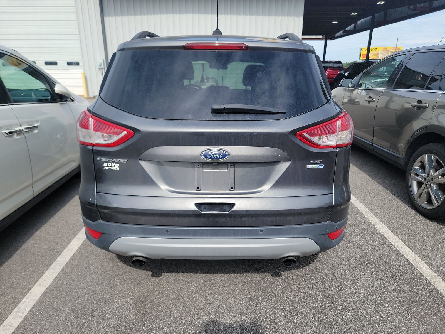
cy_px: 167
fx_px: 309
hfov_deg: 71.6
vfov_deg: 56.8
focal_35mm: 24
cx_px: 222
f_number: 1.8
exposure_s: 1/552
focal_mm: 6.7
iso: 50
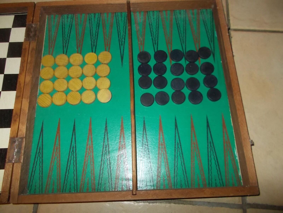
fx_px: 213
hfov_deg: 67.3
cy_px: 106
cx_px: 142
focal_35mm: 26
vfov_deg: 53.1
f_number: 3.2
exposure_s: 1/25
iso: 200
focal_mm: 4.6
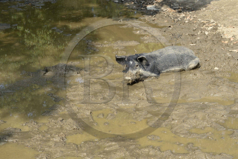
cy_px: 80
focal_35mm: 70
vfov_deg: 19.4
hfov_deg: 28.8
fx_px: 463
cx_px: 119
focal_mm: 70
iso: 100
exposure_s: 1/250
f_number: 6.3
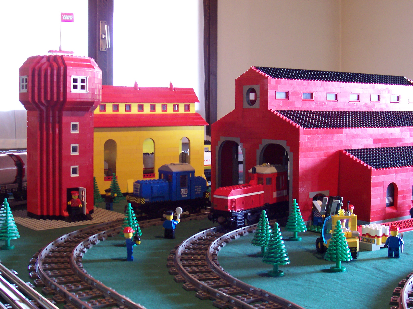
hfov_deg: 41.2
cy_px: 154
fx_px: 549
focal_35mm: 46
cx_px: 206
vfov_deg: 31.5
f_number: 3
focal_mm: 7
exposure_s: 1/10
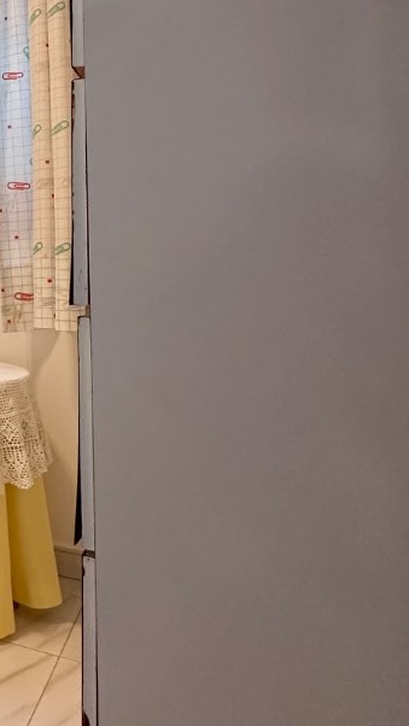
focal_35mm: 38
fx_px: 732
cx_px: -231
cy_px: 236
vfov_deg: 51.7
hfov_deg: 23.6
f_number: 2.2
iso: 250
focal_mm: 2.22
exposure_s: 1/50
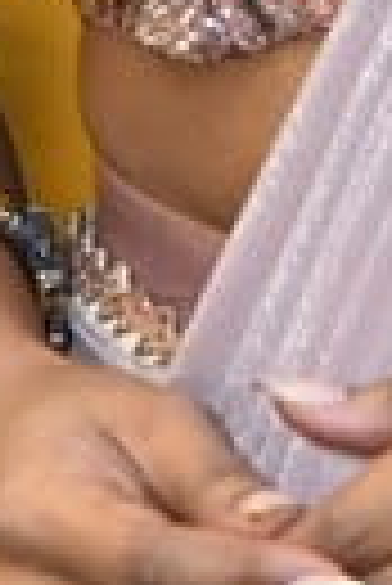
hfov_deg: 1.8
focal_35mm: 773
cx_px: 730
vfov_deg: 2.7
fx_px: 12591
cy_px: -500
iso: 2000
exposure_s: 1/125
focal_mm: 105
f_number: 4.5
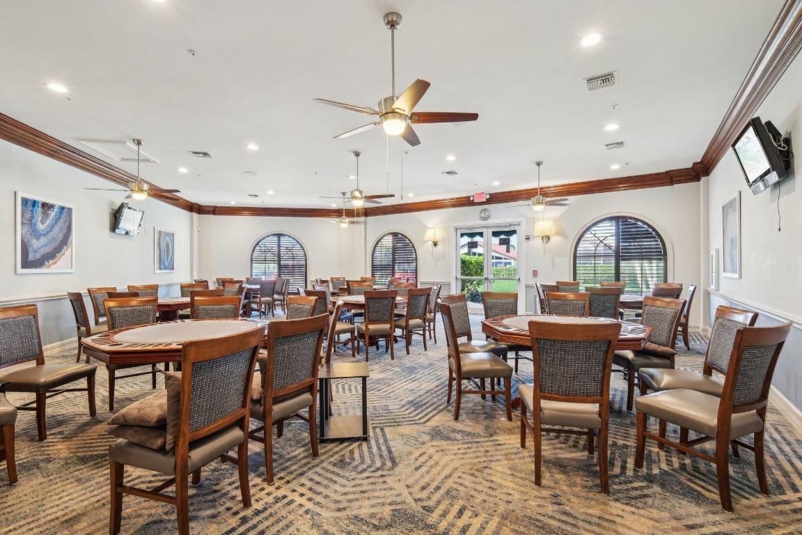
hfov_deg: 100.4
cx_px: 401
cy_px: 268
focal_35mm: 15
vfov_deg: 77.3
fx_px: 334
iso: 400
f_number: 8
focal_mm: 10
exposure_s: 1/5
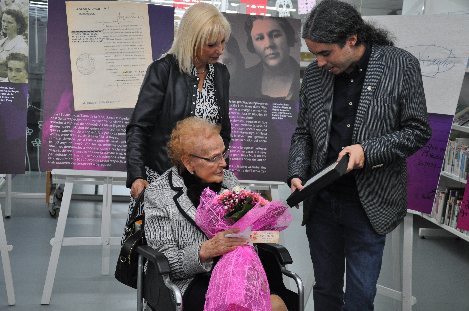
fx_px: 664
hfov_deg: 38.9
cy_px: 156
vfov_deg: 26.4
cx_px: 234
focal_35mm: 51
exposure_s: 1/40
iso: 800
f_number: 4.2
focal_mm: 34
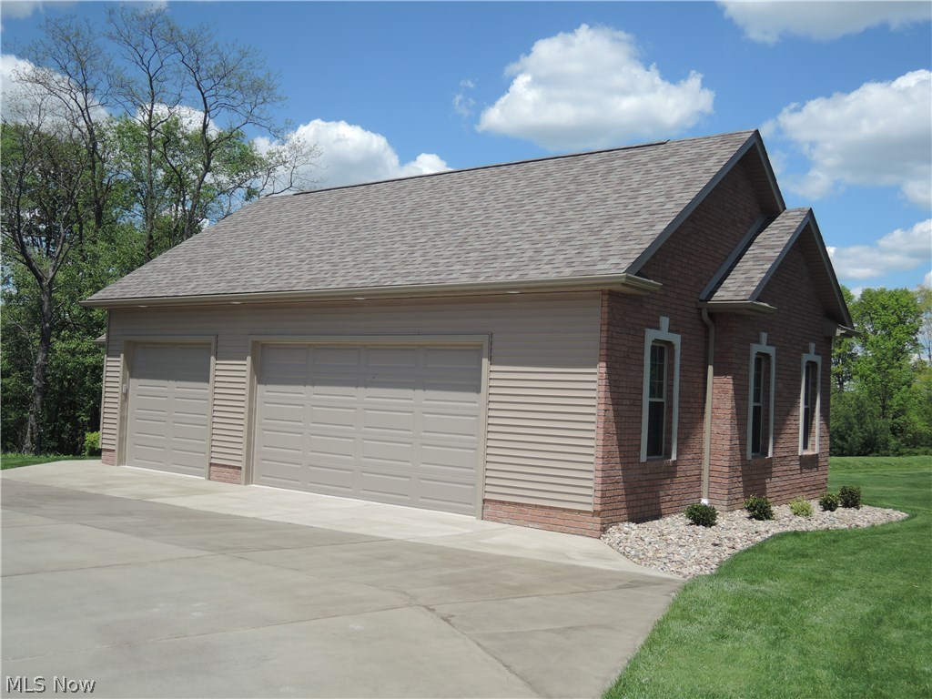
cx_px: 466
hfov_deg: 52.6
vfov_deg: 40.7
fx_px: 942
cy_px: 350
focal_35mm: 35
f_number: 3.5
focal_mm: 7.5
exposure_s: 1/1000
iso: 80
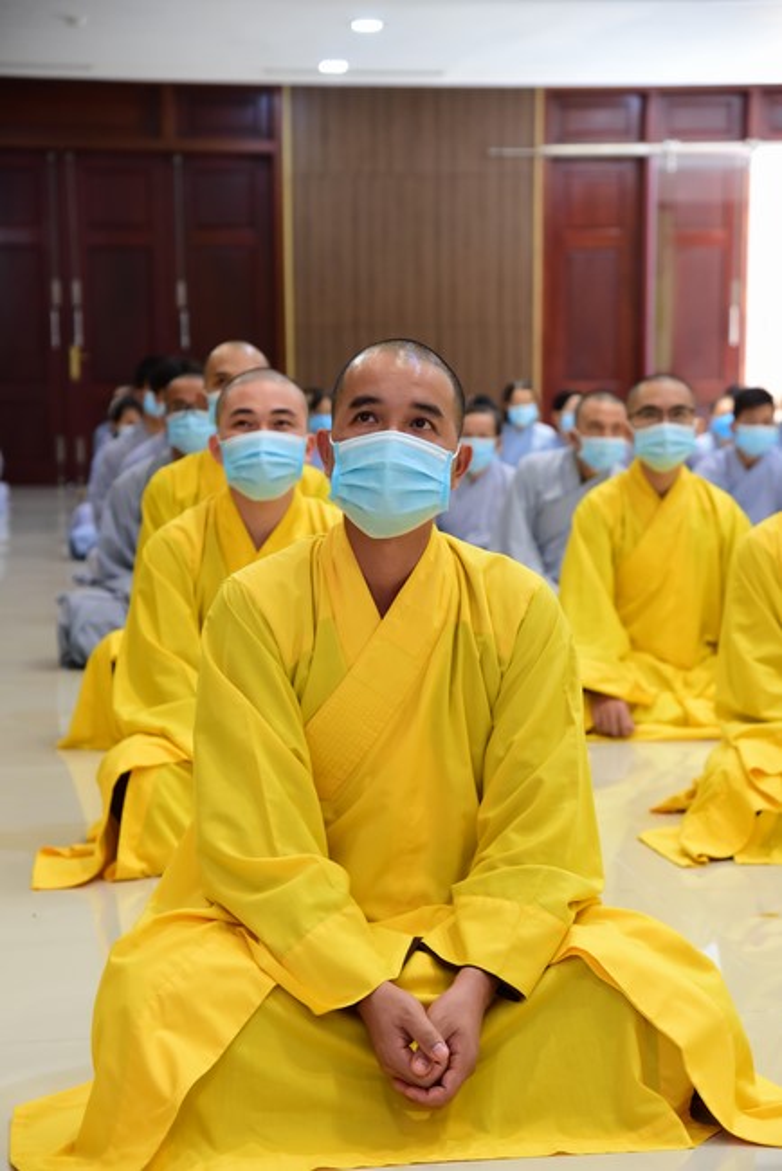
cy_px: 586
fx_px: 2669
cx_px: 391
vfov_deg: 24.8
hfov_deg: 16.7
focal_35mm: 82
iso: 2500
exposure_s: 1/80
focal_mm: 82
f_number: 5.6
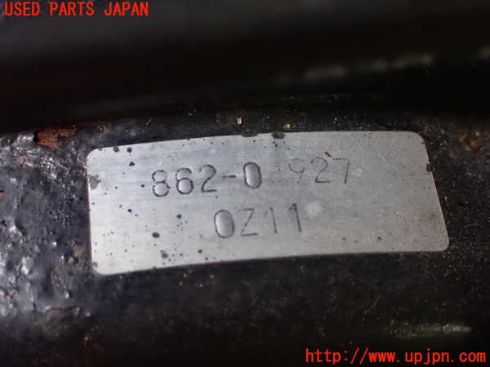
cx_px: 245
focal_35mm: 71
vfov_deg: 20.7
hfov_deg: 27.4
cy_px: 184
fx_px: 1005
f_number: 3.9
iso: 1600
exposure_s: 1/30
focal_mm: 12.73
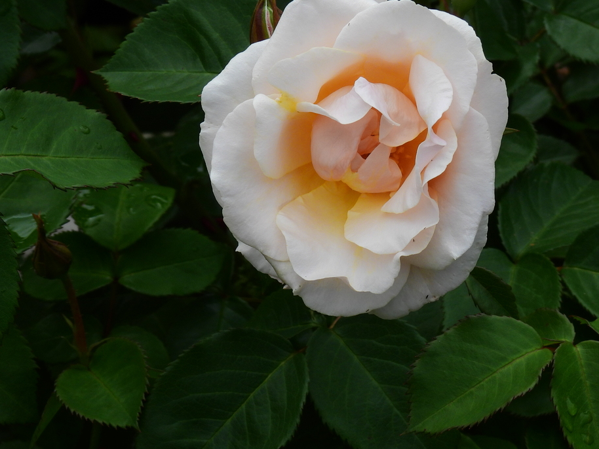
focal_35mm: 210
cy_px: 170
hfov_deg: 9.4
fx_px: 3635
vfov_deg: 7.1
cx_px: 348
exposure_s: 1/1250
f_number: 4.5
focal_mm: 26.8
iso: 100
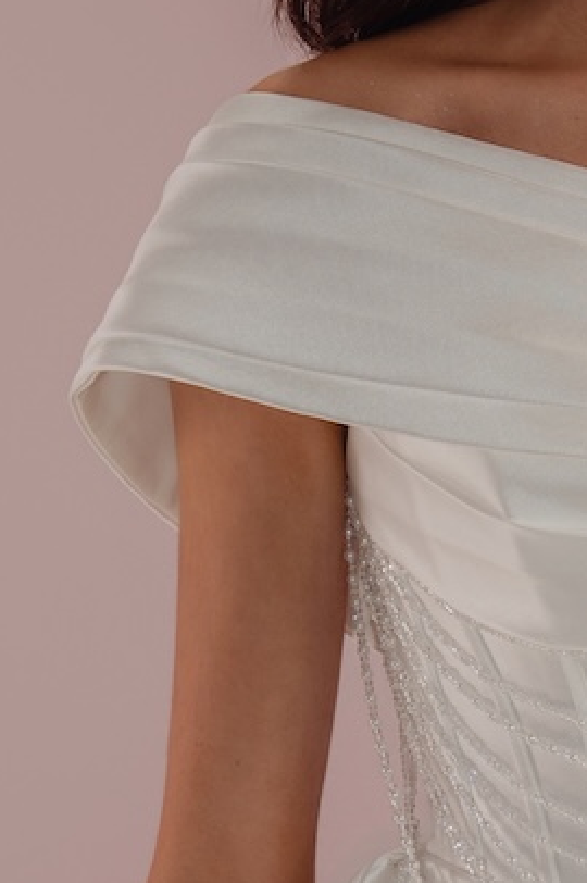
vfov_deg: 9.7
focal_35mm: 213
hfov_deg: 6.4
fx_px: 5218
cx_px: 633
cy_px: 642
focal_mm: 48
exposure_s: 1/250
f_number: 3.5
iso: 100
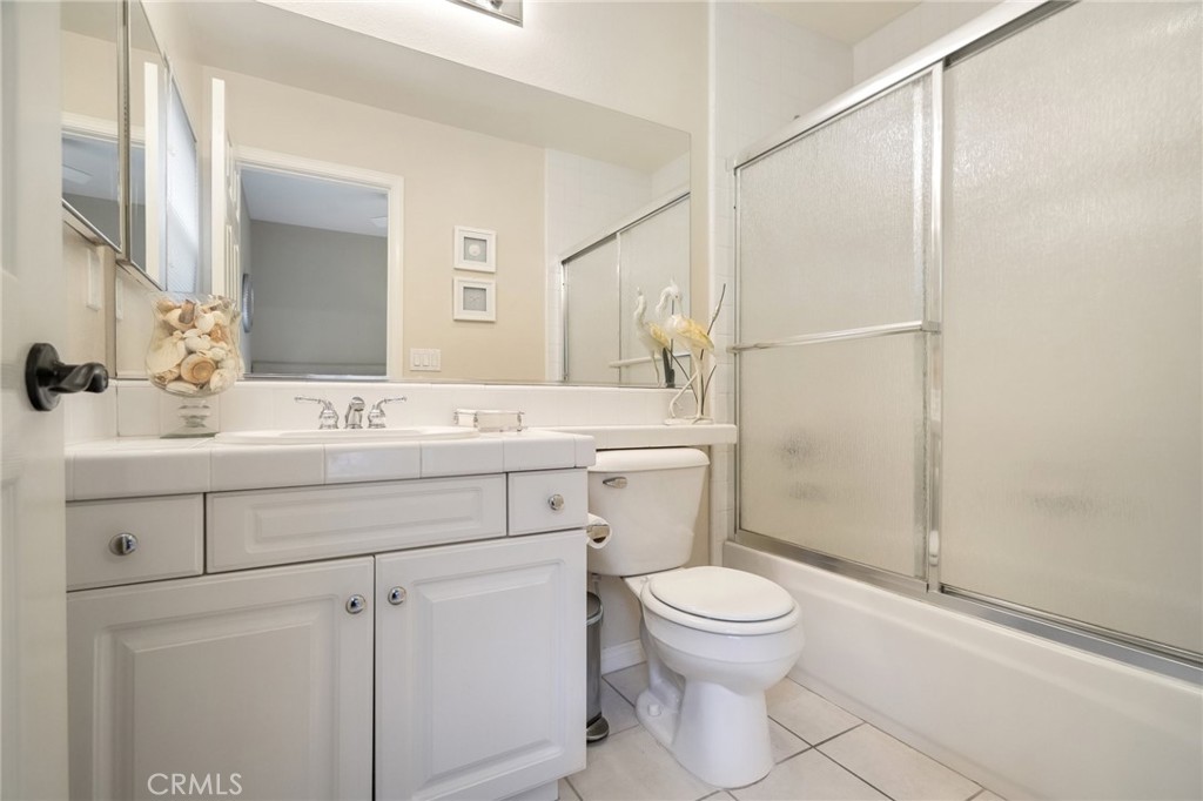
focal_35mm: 16
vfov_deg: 73.7
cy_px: 400
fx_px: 534
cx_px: 602
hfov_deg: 96.8
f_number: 8
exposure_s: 1/30
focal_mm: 16
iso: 1250
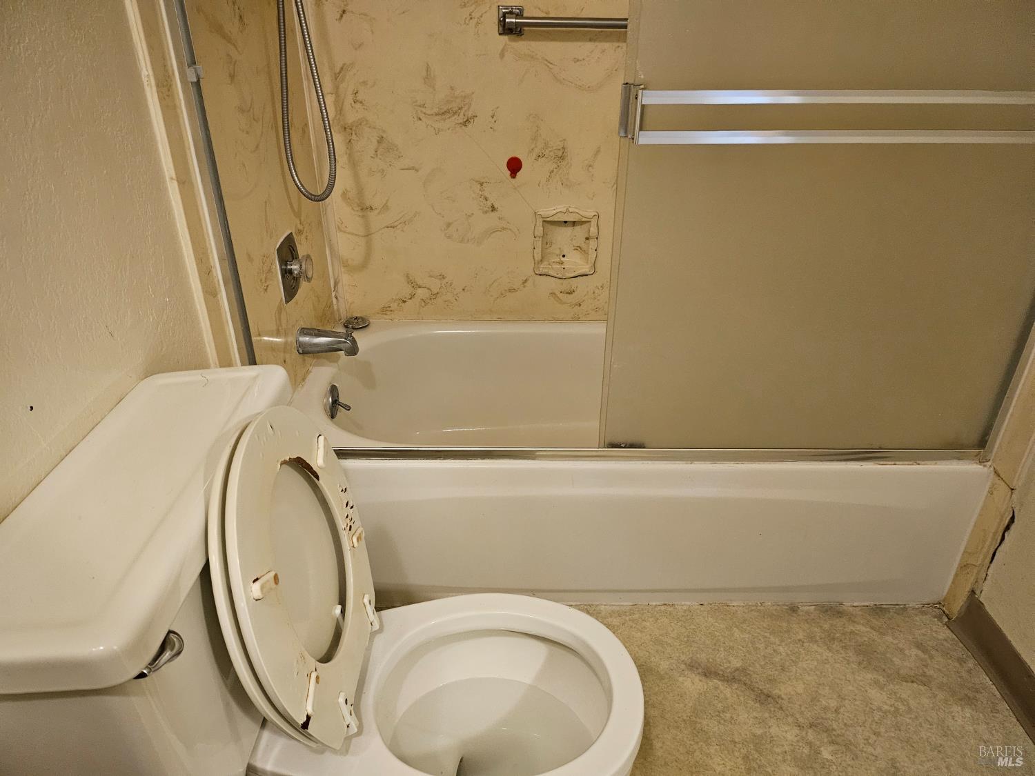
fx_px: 718
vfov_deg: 56.8
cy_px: 388
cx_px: 518
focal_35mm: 24
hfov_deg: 71.6
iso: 640
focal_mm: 5
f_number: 1.8
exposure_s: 1/40
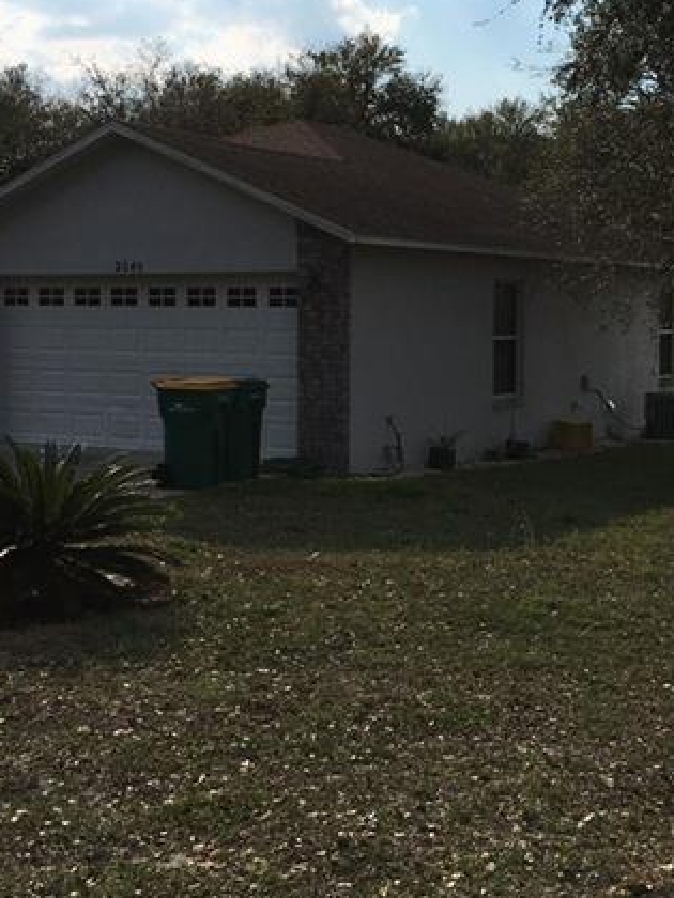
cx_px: 458
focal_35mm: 53
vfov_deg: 35.9
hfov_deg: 27.3
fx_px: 1376
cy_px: 327
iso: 25
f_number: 2.2
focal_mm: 4.15
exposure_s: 1/4049
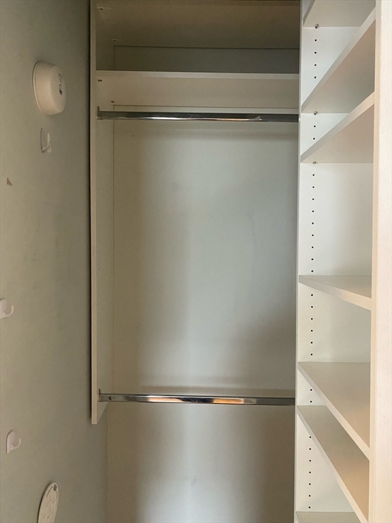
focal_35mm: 26
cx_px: 196
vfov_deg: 67.3
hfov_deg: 53.1
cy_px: 262
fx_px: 393
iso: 400
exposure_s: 1/60
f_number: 1.8
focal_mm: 4.25
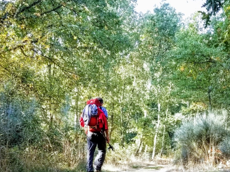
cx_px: 138
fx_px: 432
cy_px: 212
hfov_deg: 29.7
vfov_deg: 20.9
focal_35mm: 65
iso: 100
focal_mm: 4.3
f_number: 1.7
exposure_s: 1/120
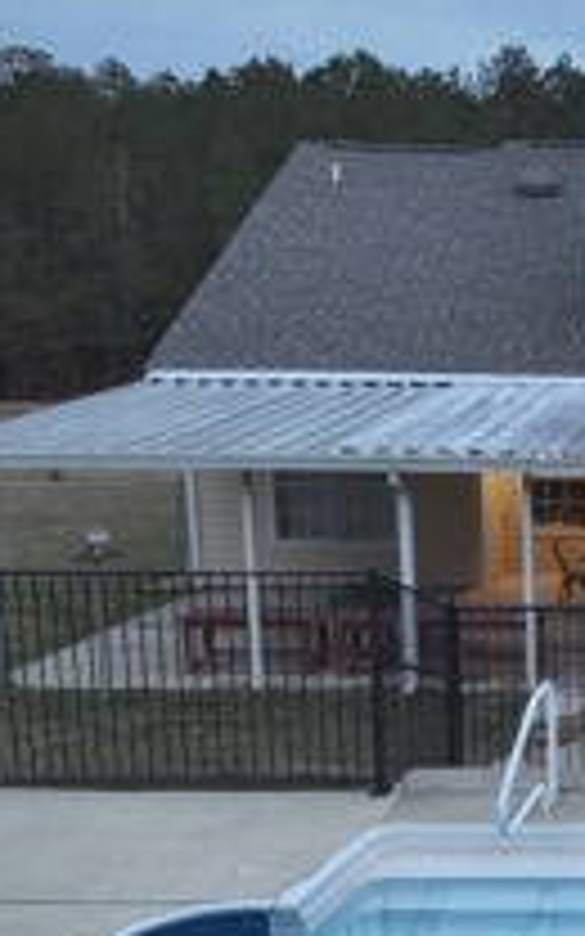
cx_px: 814
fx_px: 1250
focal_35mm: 49
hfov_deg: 22.7
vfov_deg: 41.0
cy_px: 522
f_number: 2.8
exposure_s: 1/50
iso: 470
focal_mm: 4.4
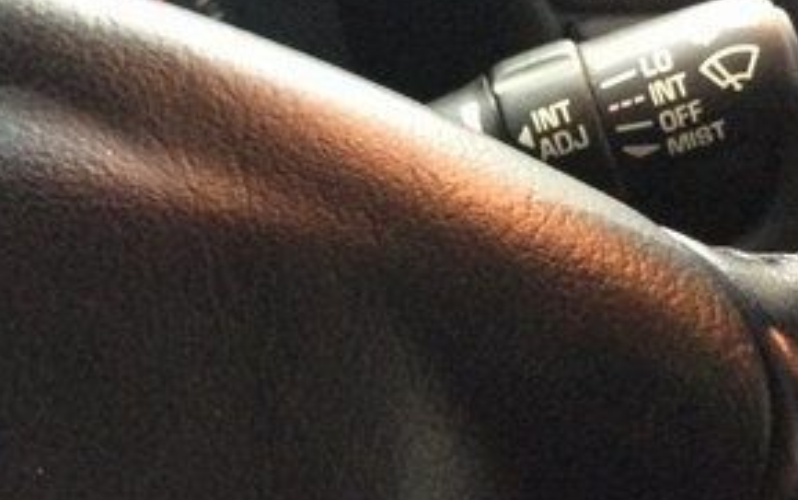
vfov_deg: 17.4
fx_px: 1632
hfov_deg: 26.8
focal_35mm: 75
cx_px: 121
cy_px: 287
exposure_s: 1/15
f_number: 2.4
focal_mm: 3.3
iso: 400
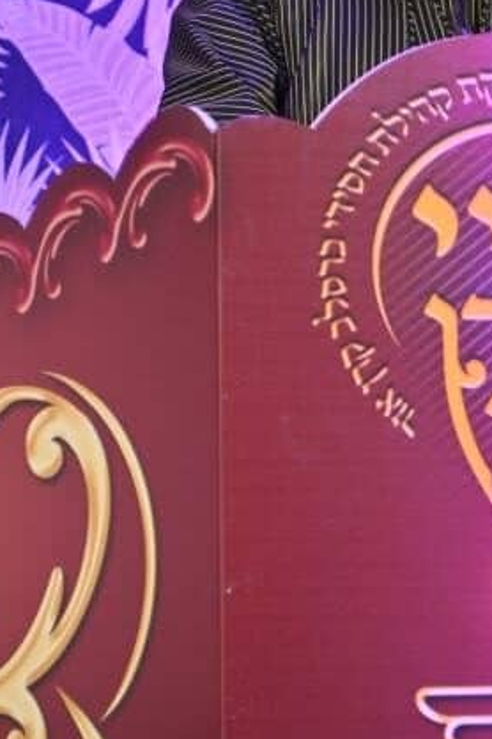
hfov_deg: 5.3
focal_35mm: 258
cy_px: 161
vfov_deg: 8.0
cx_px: 528
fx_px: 5289
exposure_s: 1/100
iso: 250
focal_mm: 105
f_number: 4
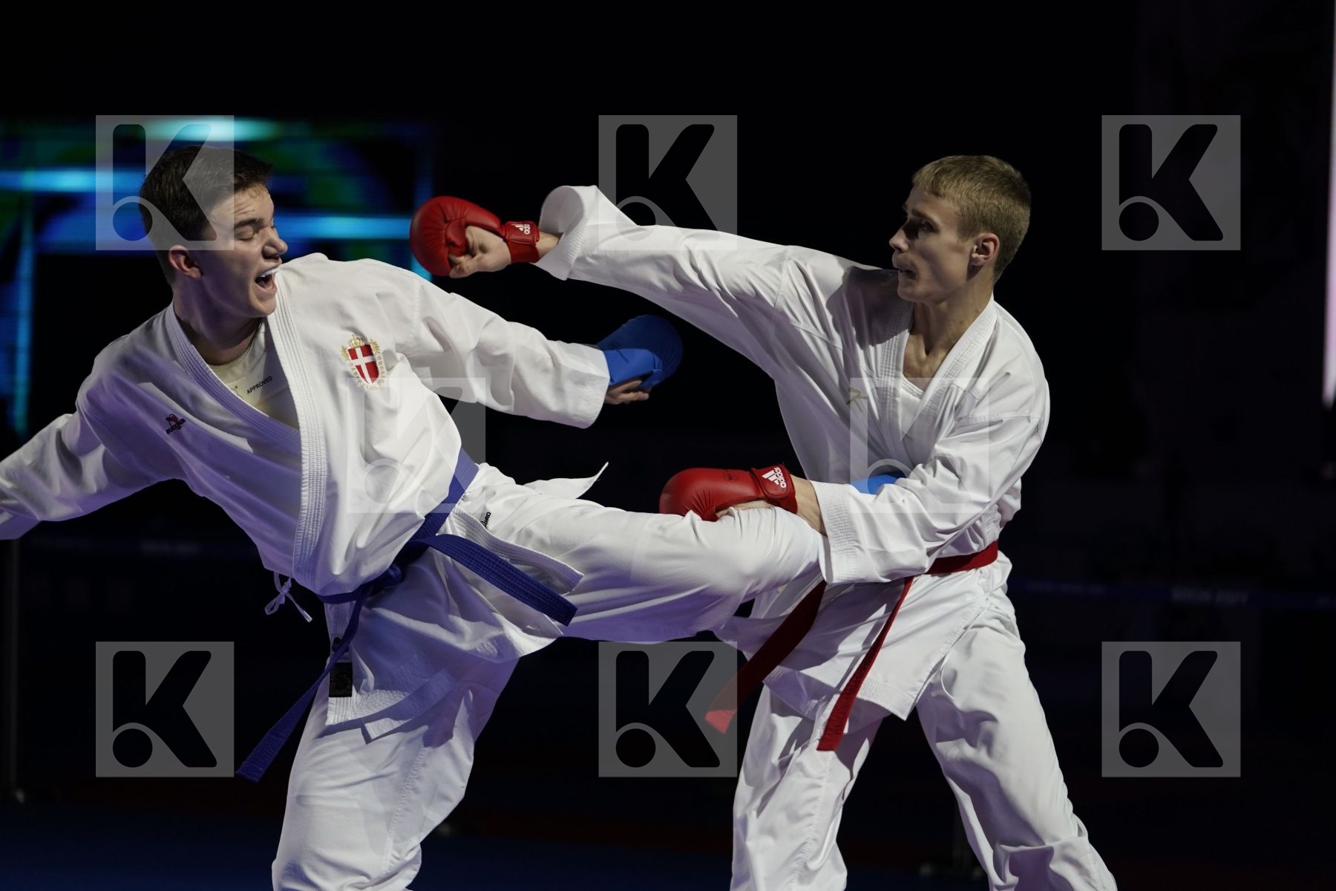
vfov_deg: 11.3
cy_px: 446
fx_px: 4490
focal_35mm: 121
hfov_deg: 16.9
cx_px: 668
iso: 1250
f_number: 2.8
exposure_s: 1/1000
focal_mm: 121
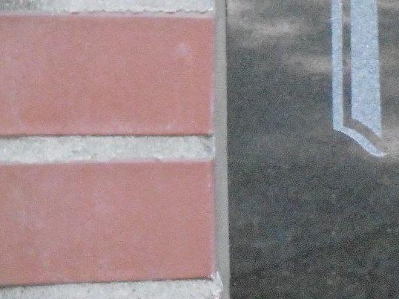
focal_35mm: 259
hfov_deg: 7.4
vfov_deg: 5.7
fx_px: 2984
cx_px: 693
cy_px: -22
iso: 800
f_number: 4.4
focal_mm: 12.1
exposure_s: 1/40
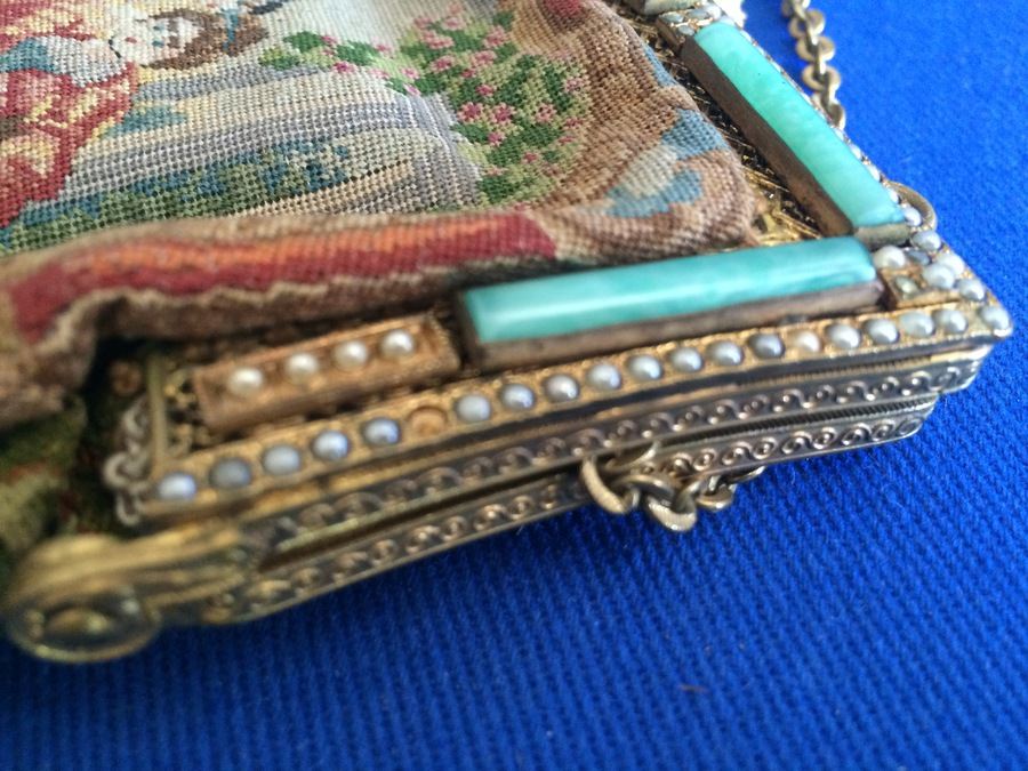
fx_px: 861
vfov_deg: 48.2
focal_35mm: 29
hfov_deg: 61.7
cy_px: 386
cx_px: 514
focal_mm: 4.15
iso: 250
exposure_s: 1/30
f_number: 2.2
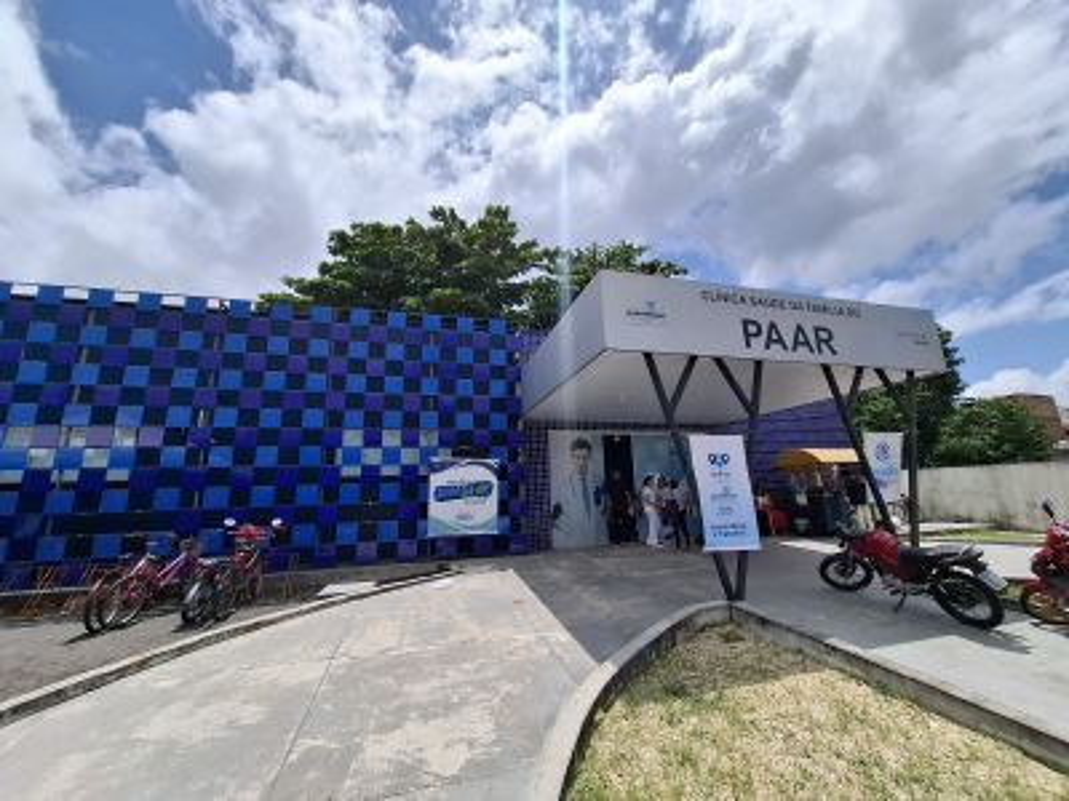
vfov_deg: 89.9
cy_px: 400
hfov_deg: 106.2
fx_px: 401
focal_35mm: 13
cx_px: 534
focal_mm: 1.74
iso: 40
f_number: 2.2
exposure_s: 1/3413
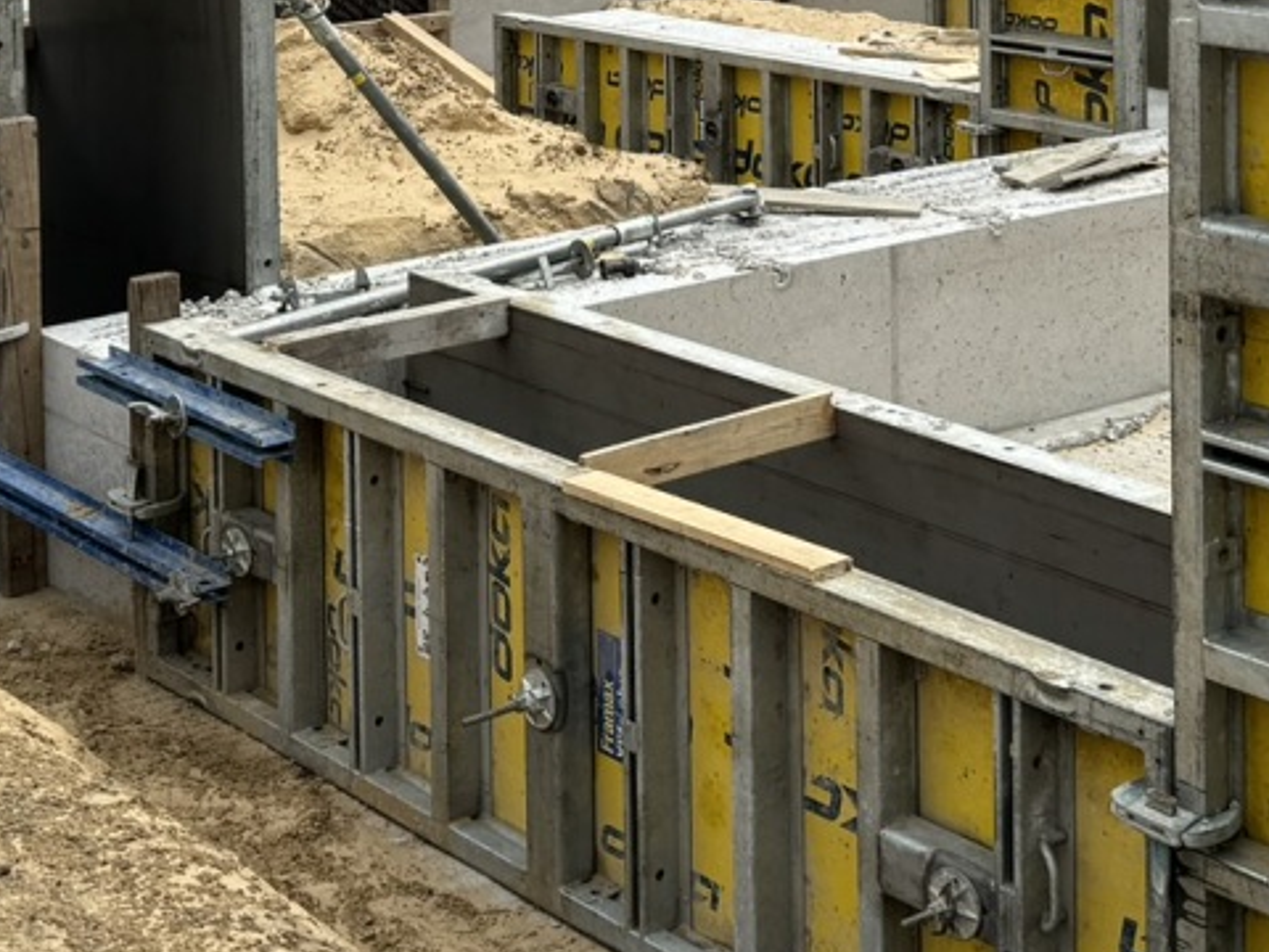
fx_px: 2749
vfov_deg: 18.7
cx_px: 505
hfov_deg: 25.9
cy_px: -149
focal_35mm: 75
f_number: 1.78
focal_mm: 6.76
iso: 80
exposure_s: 1/3247
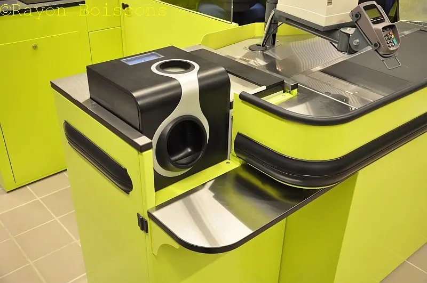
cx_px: 214
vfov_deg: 35.4
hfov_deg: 51.3
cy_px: 142
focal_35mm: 38
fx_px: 444
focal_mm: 25
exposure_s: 1/50
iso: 640
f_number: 5
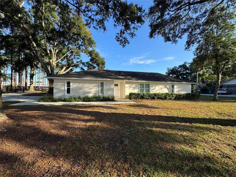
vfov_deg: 85.7
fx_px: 95
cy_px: 88
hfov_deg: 102.1
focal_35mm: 14
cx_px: 118
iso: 40
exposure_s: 1/727
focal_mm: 2.22
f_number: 2.2
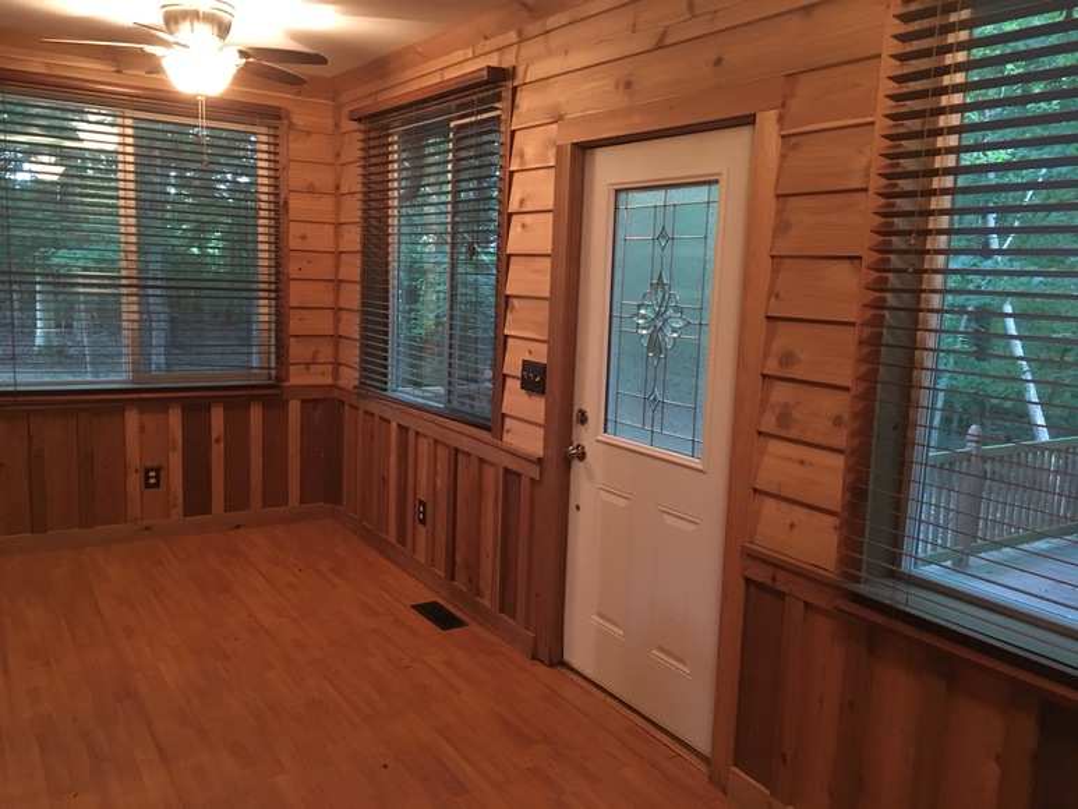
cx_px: 539
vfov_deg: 48.2
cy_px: 404
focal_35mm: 29
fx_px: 903
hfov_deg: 61.7
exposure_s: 1/15
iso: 400
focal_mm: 4.15
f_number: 2.2
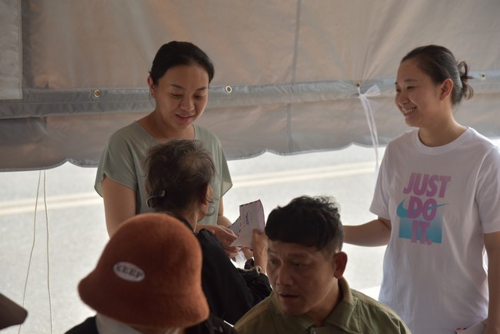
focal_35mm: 120
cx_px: 250
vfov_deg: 11.4
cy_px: 167
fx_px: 1667
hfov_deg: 17.1
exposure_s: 1/400
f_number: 5
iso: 400
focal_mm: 120
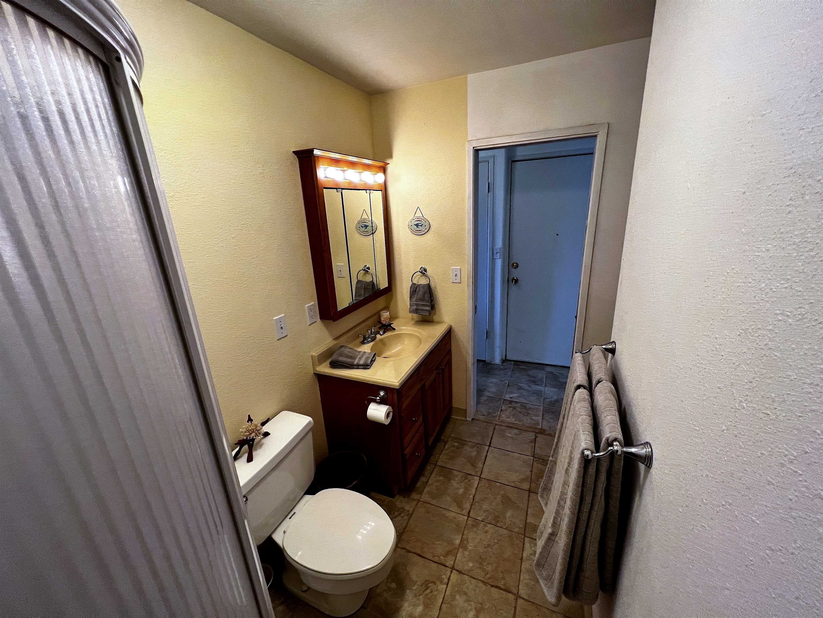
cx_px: 412
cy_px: 309
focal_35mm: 13
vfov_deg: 89.9
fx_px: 309
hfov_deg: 106.2
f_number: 1.8
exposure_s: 1/120
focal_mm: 1.57
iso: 200
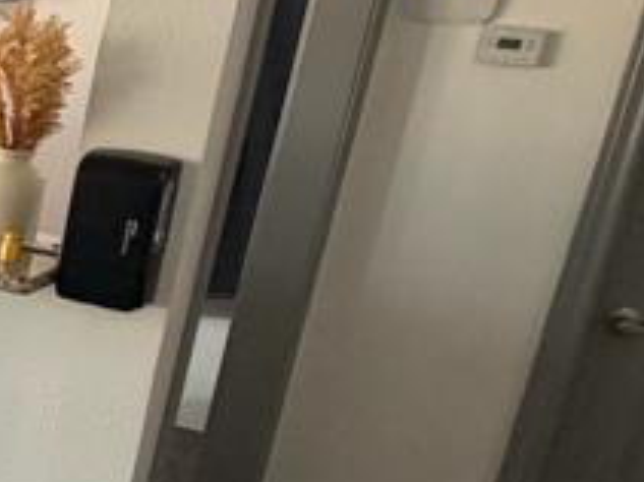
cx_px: -525
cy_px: 308
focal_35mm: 68
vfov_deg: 21.5
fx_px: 1264
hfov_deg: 20.2
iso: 125
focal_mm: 2.22
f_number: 2.2
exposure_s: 1/120
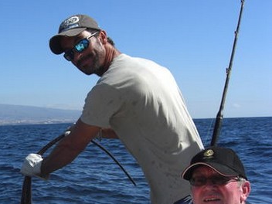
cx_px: 30
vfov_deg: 21.3
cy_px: 169
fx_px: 534
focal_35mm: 68
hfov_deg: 27.6
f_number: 8
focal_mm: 7.9
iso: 80
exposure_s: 1/200
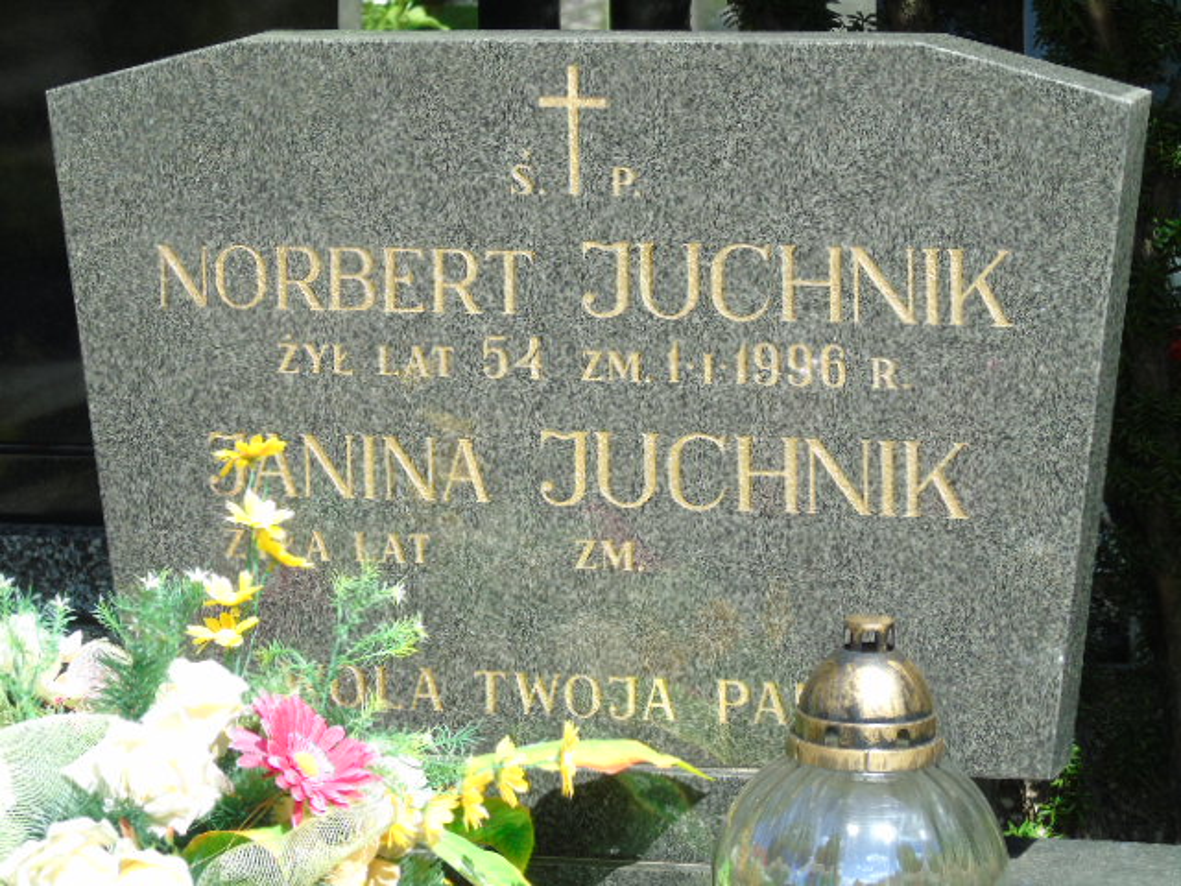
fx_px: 6346
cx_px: 590
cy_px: 443
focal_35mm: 186
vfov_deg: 8.0
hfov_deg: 10.6
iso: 80
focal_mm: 33
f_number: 5
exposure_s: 1/160
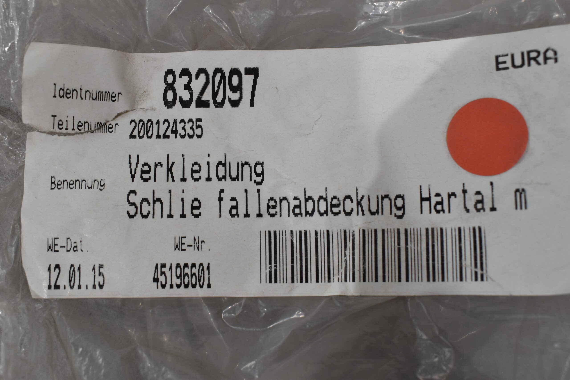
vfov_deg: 33.0
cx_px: 285
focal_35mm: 40
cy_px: 190
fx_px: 641
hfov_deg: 47.9
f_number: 8
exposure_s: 1/60
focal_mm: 27
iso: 320
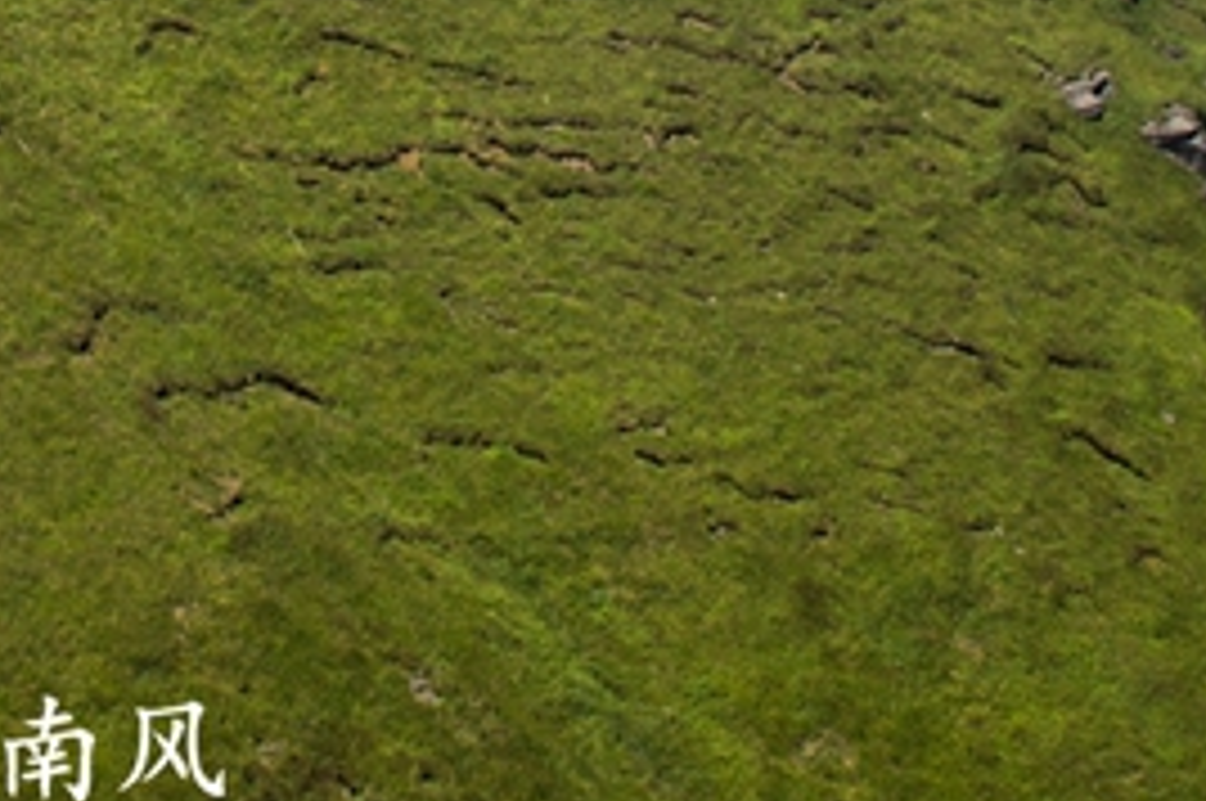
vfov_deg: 9.6
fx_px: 4450
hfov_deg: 15.1
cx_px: -58
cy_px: -776
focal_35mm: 133
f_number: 8
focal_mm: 22
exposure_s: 1/1250
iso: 100
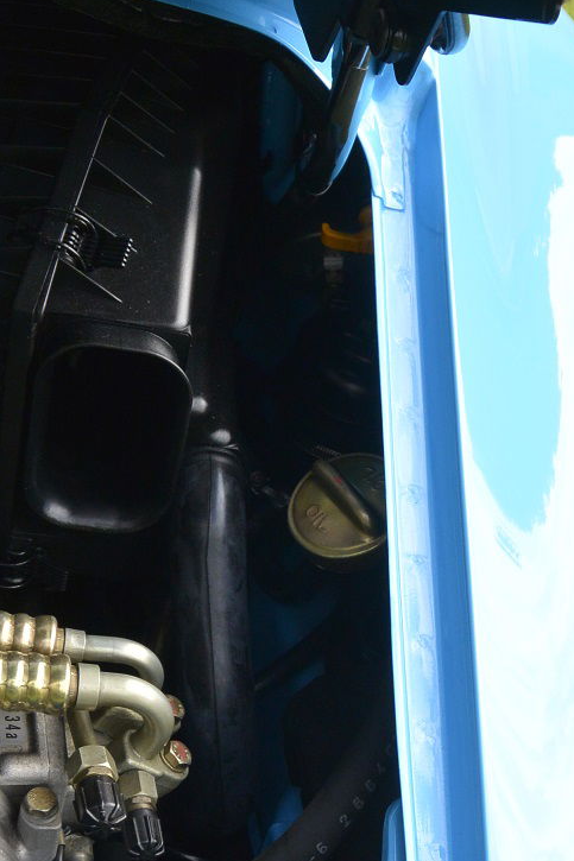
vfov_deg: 32.9
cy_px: 620
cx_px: 403
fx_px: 1436
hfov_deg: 22.5
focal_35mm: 60
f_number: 5
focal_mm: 11
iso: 160
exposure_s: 1/400
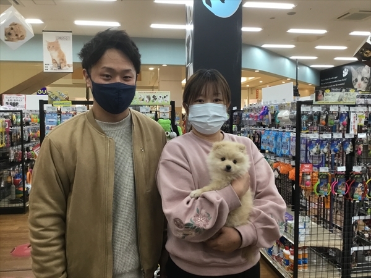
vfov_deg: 45.4
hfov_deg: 58.4
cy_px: 139
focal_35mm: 31
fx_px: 332
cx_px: 186
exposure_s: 1/33
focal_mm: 3.3
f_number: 2.4
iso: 50
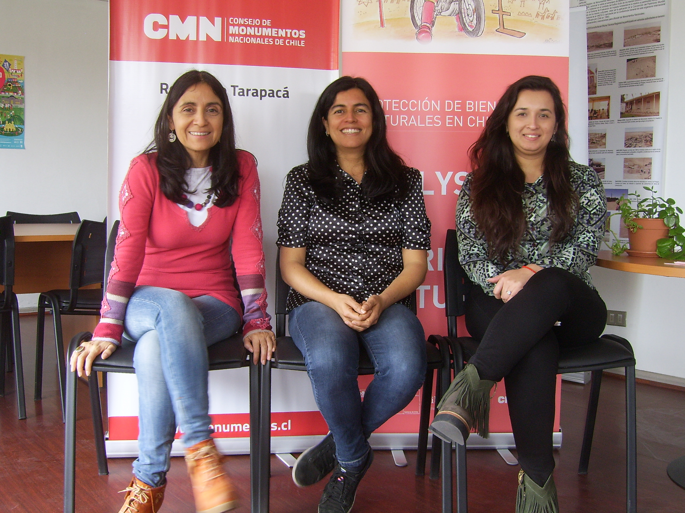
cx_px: 342
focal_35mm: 38
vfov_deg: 37.7
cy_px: 256
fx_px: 752
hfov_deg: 49.0
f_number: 6.4
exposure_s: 1/6
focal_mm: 7.8
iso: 100
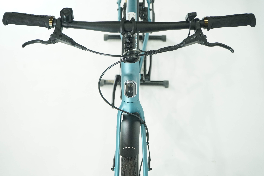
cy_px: 88
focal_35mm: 52
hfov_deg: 38.2
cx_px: 132
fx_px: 381
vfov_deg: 26.0
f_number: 6.3
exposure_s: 1/200
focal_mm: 52
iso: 2500
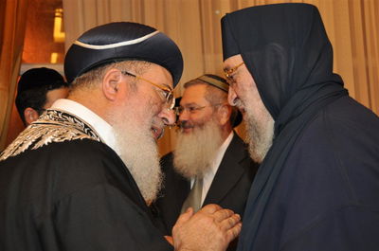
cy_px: 126
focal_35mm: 48
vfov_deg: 28.0
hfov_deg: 41.2
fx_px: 504
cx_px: 190
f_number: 4.2
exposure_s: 1/60
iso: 800
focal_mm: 32
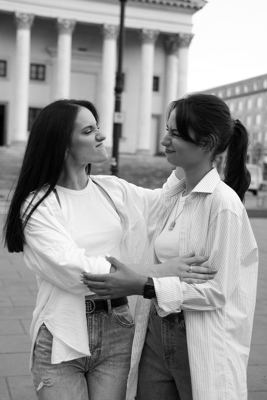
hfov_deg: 25.5
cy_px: 200
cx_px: 134
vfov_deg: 37.5
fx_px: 590
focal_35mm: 53
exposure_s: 1/640
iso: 160
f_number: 2.8
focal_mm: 35
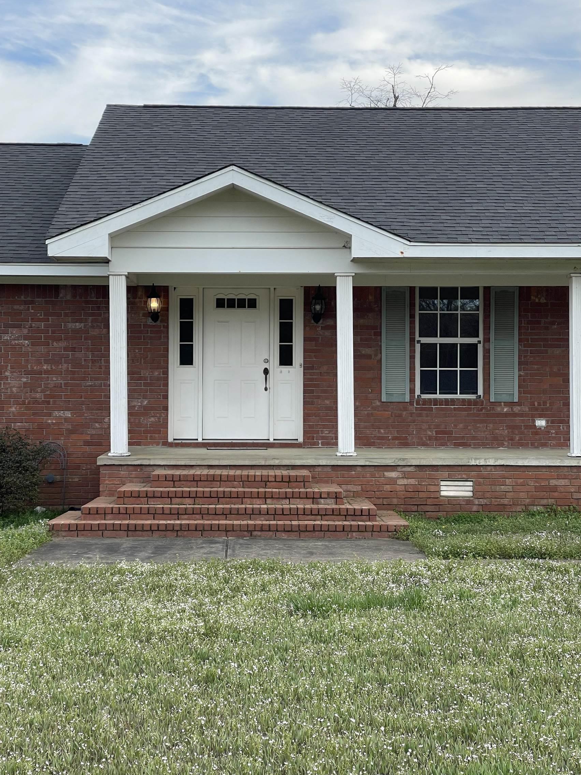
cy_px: 387
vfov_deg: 29.8
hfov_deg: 22.6
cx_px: 289
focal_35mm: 65
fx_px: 1455
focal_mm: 7.5
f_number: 2.2
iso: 20
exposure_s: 1/435
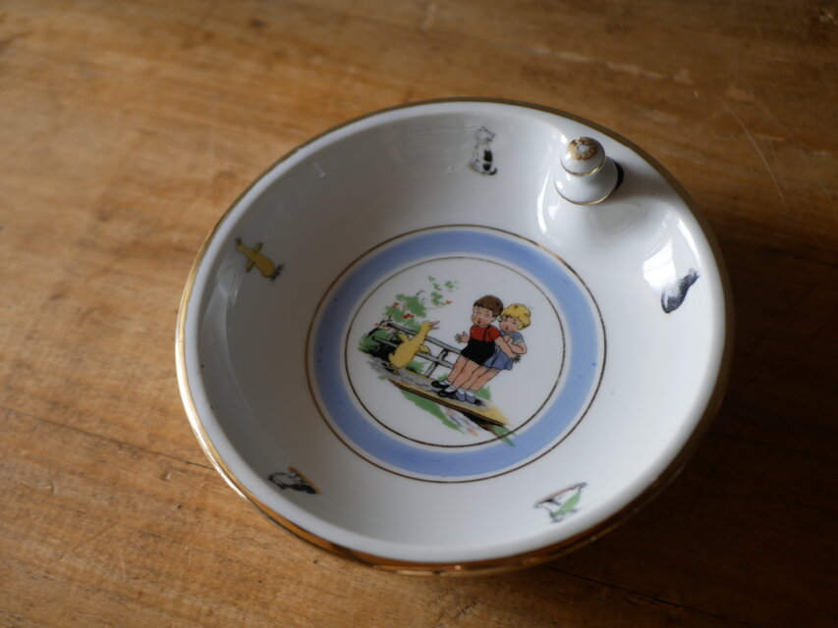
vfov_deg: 29.1
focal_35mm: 50
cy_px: 314
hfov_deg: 38.2
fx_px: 1211
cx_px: 419
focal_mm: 25
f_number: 2
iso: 200
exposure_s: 1/160
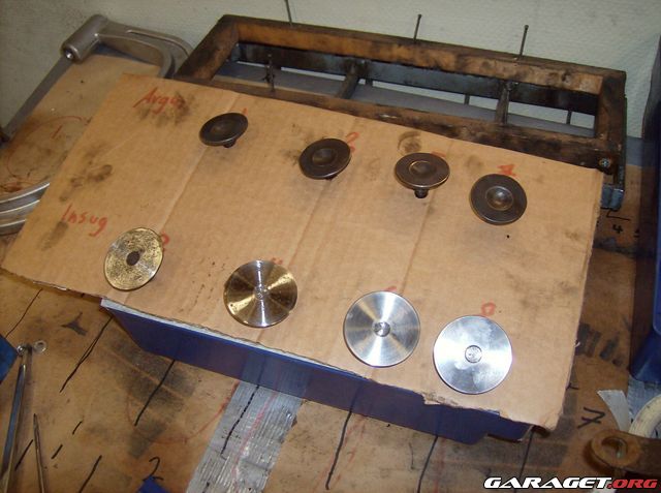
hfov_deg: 51.5
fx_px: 686
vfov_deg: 39.5
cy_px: 246
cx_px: 330
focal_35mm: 36
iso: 200
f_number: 2.8
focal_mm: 6
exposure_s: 1/60
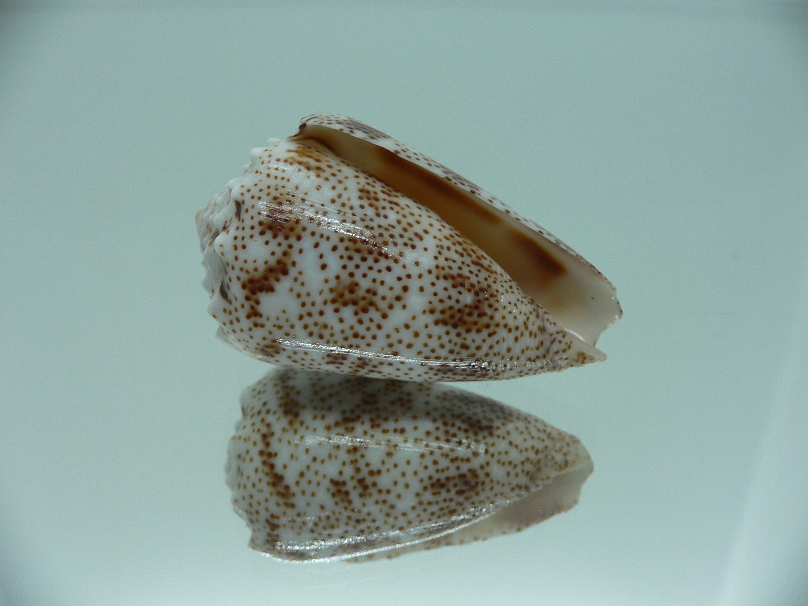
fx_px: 817
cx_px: 404
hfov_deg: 52.6
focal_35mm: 35
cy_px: 303
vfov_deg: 40.7
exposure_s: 1/60
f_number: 2.8
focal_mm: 4.6
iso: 80
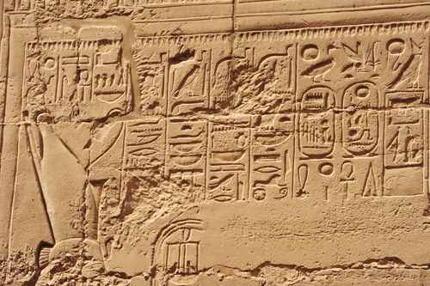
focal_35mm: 155
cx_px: 215
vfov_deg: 8.8
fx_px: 1851
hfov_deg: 13.3
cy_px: 143
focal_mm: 155
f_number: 16
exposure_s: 1/400
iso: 800
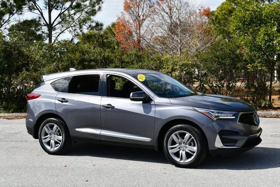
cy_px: 94
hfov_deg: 34.5
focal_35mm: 58
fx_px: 452
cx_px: 140
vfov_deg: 23.4
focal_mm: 29
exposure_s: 1/250
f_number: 8
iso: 100
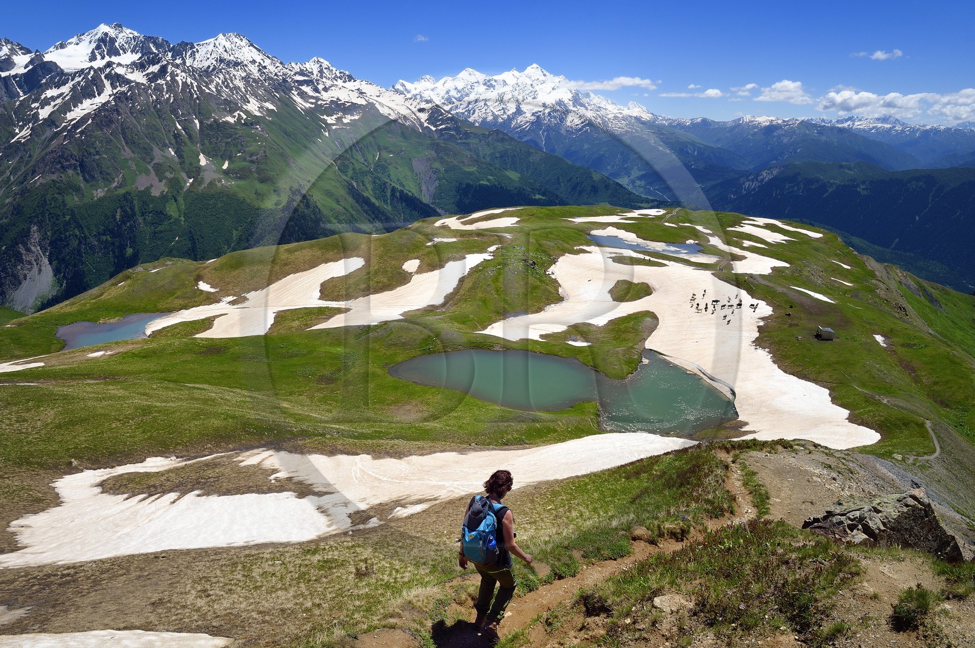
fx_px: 649
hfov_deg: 73.8
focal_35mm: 24
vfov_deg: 53.1
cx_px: 488
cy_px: 324
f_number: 14
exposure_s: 1/400
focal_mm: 24
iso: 250
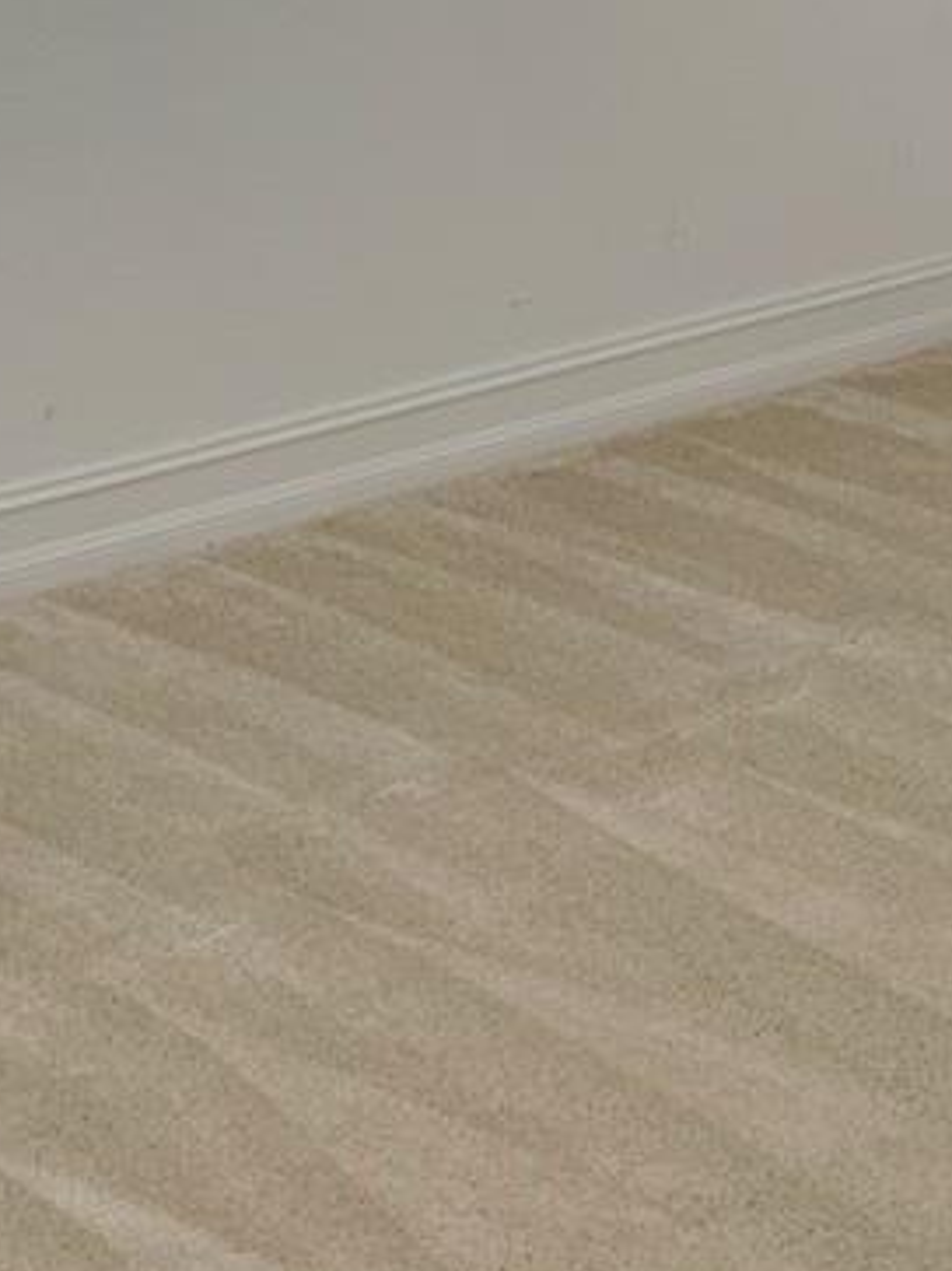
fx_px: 3155
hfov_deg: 16.9
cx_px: 847
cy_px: -280
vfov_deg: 21.1
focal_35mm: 86
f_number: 1.8
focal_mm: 4.25
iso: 32
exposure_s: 1/122
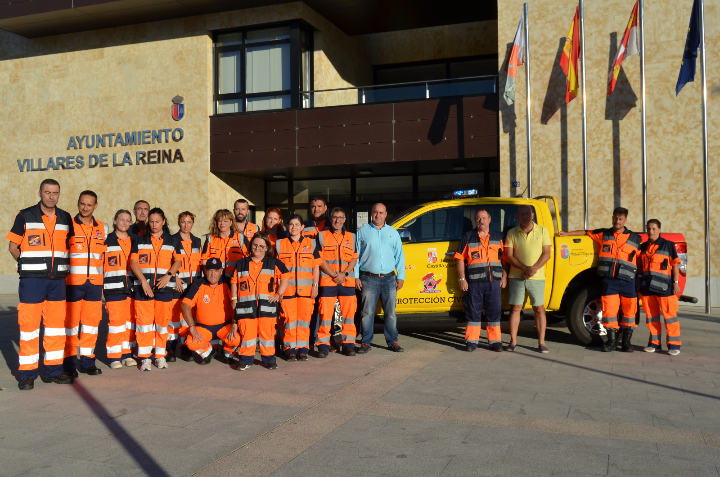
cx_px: 360
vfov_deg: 38.2
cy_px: 238
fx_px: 688
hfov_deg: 55.2
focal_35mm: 34
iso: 100
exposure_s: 1/320
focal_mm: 23
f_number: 9
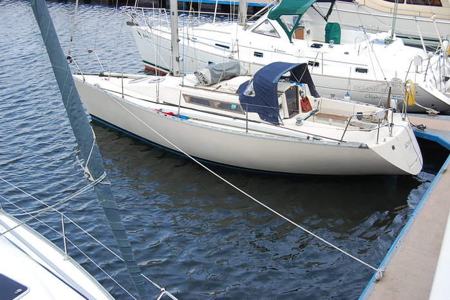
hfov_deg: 41.1
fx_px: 600
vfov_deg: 28.0
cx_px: 225
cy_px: 150
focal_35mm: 48
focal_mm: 32
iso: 200
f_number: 7.1
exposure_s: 1/200
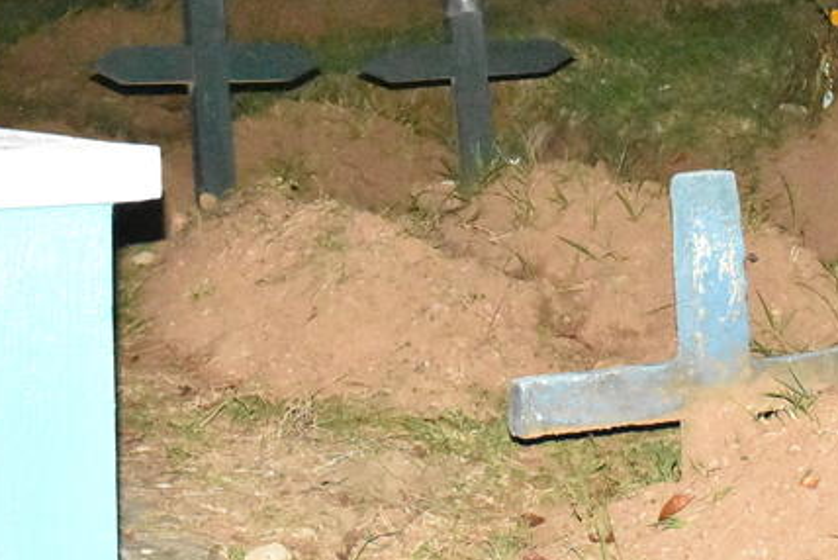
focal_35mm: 112
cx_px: 736
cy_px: 15
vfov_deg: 12.1
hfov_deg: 18.0
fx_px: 2609
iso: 25600
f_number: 6.3
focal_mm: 34
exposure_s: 1/250
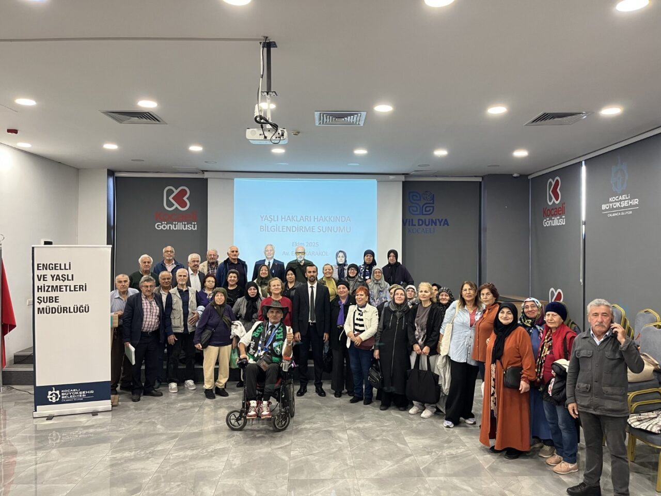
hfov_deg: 67.3
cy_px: 248
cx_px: 330
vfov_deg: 53.1
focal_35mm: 26
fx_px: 496
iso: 160
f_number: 1.6
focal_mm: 5.1
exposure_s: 1/50
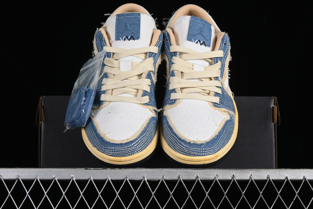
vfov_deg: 18.2
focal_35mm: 75
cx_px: 156
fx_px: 652
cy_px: 104
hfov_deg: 27.0
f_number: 8
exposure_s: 1/80
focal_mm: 50
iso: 160
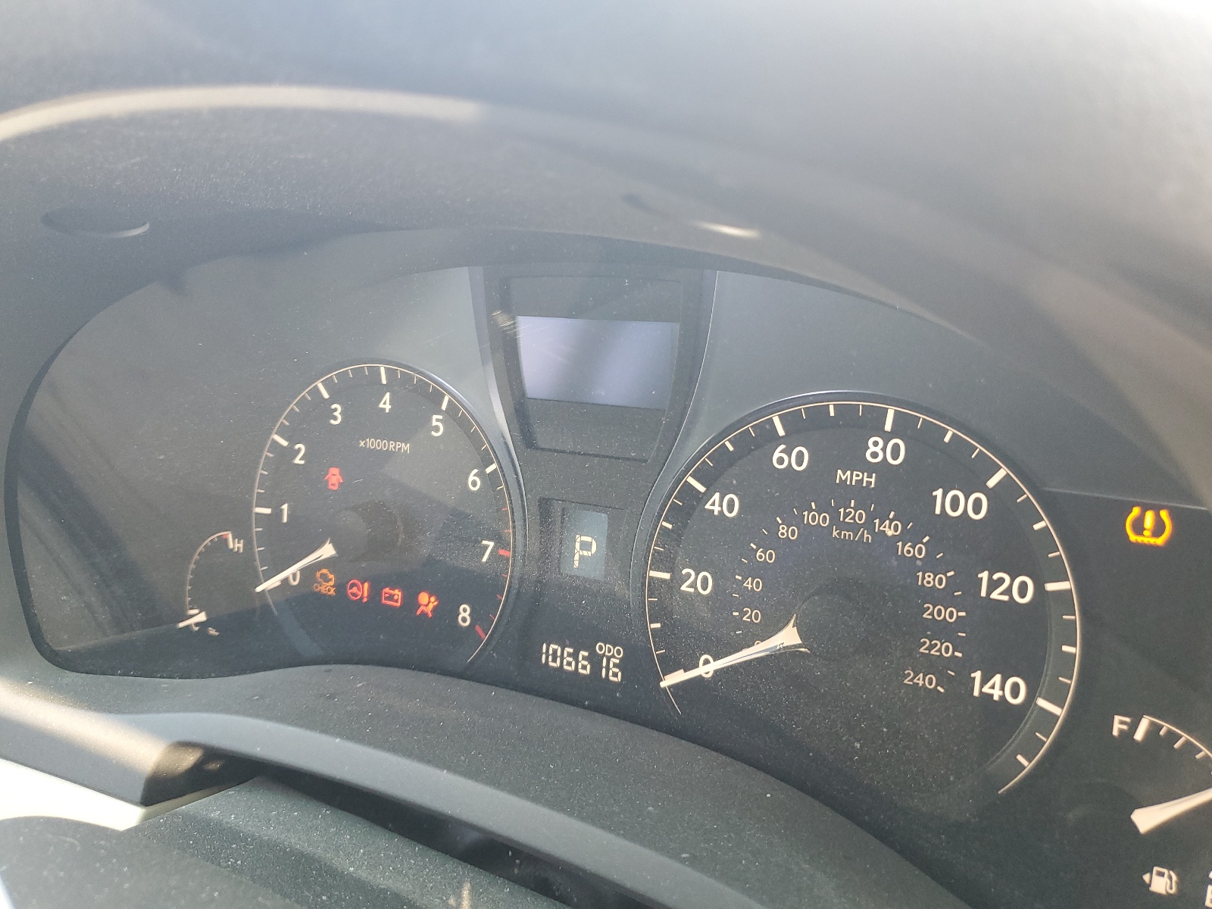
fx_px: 910
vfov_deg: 53.1
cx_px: 606
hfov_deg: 67.3
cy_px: 454
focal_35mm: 26
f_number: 1.5
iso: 119
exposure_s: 1/60.2
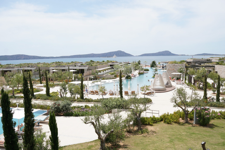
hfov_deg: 61.7
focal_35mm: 30
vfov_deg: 43.4
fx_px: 188
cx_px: 112
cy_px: 75
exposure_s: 1/320
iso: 100
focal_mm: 20.1
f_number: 7.1
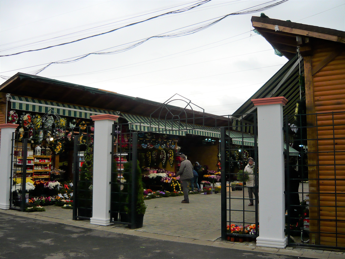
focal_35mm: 33
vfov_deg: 42.9
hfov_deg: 55.4
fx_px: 329
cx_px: 172
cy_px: 130
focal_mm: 5.5
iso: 100
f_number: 2.8
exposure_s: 1/160
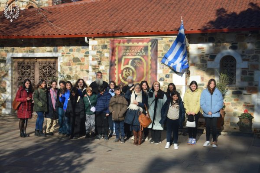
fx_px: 368
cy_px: 86
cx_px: 130
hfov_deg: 38.9
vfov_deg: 26.4
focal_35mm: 51
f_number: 9
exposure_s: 1/320
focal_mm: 34
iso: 100
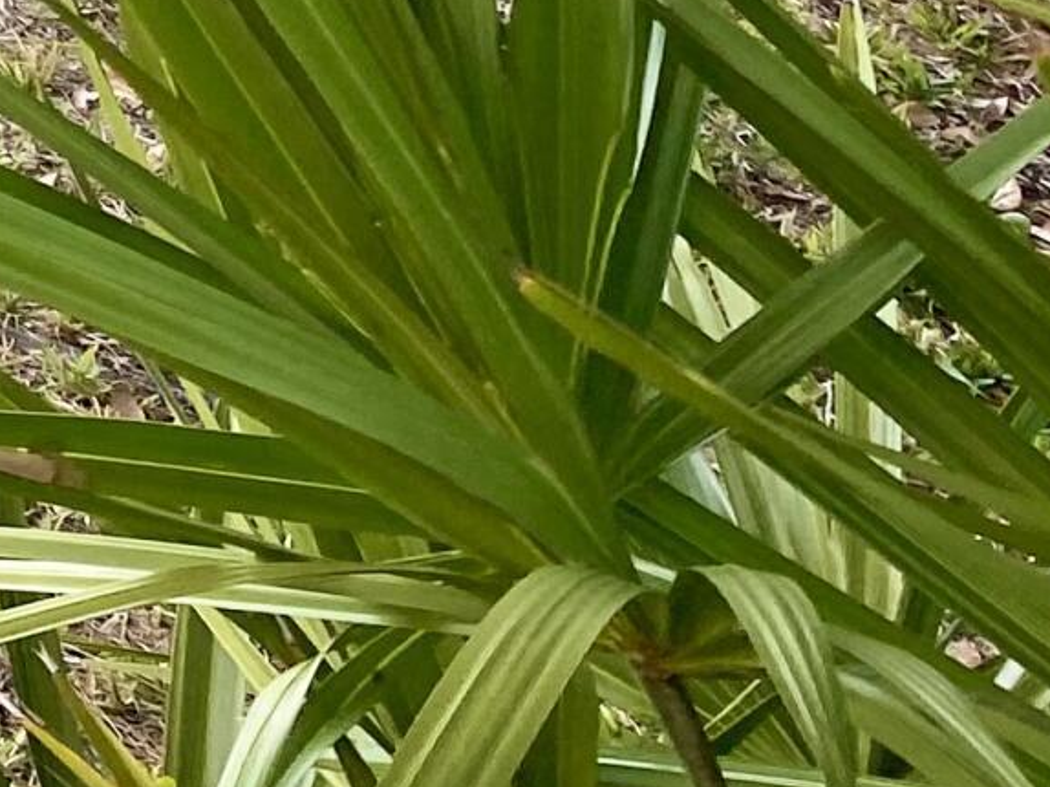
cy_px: -1232
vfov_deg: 9.4
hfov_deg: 11.7
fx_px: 4124
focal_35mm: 136
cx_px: -1516
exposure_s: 1/122
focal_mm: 4.25
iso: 32
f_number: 1.8
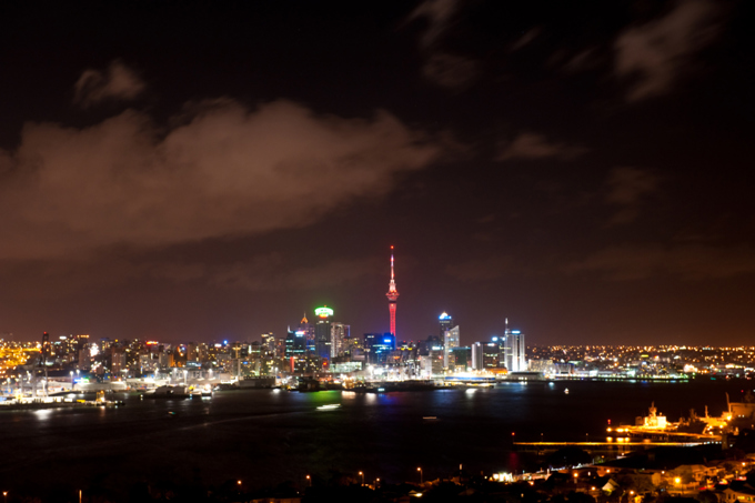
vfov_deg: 19.4
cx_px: 378
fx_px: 1468
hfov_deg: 28.8
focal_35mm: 70
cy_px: 252
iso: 400
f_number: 8
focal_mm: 70
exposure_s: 6
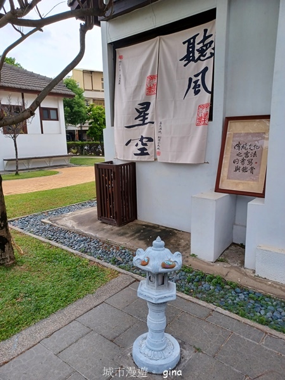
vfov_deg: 69.4
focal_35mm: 25
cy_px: 190
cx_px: 142
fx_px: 274
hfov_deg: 54.9
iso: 40
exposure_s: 1/60
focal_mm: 4.6
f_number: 1.8
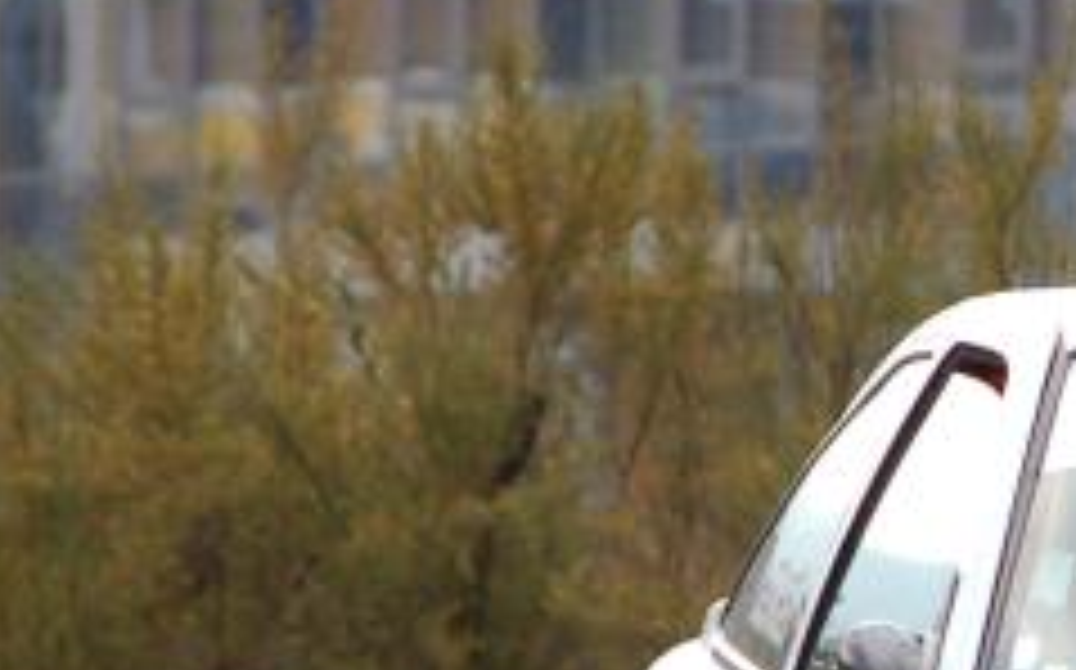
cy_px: 965
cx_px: 1283
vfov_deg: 1.6
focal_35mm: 818
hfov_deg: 2.6
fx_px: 23976
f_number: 5
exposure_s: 1/800
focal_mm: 125
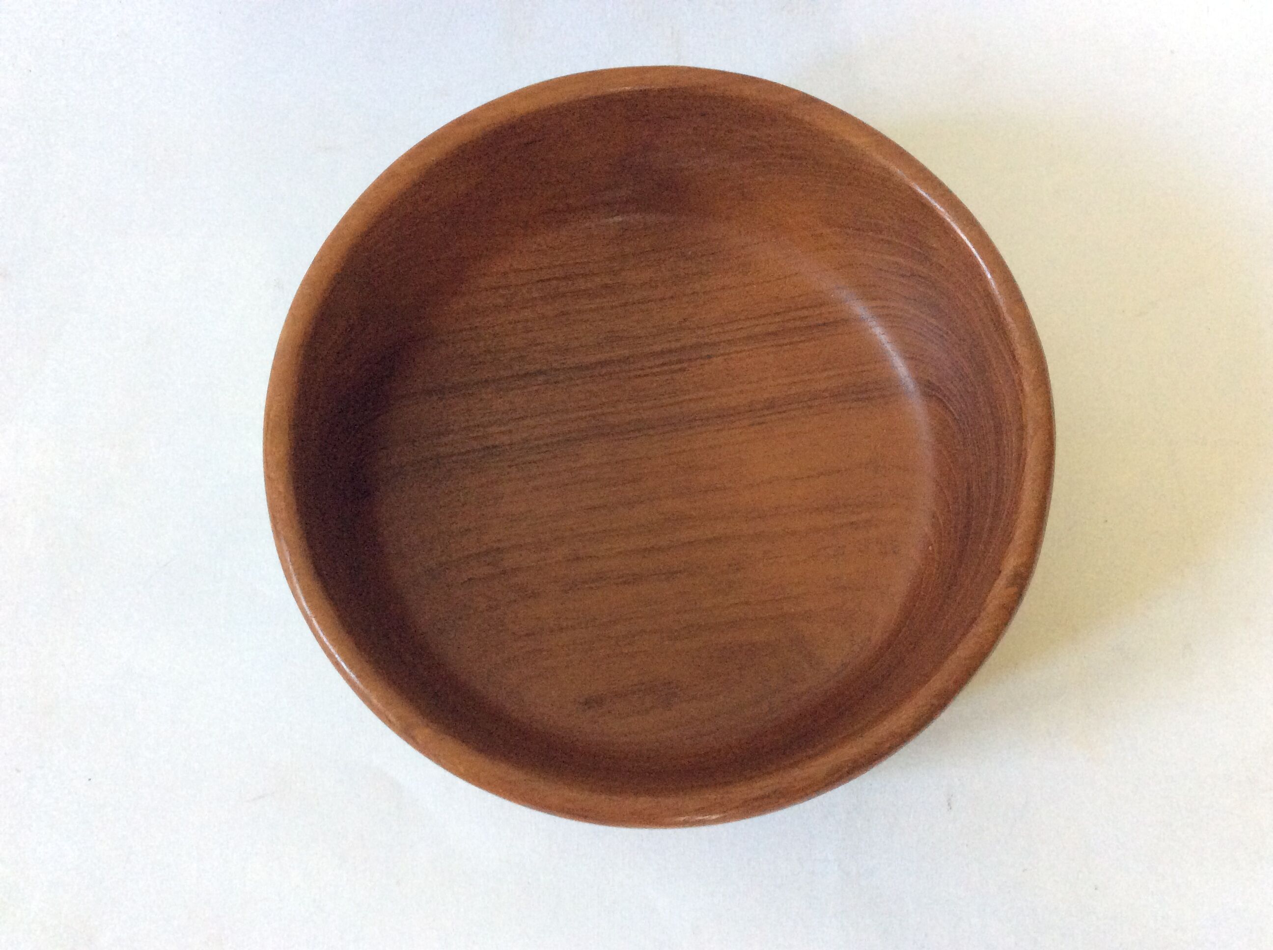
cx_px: 636
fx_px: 1175
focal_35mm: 32
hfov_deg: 56.9
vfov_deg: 44.1
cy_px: 475
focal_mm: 3.3
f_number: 2.4
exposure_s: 1/25
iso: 250
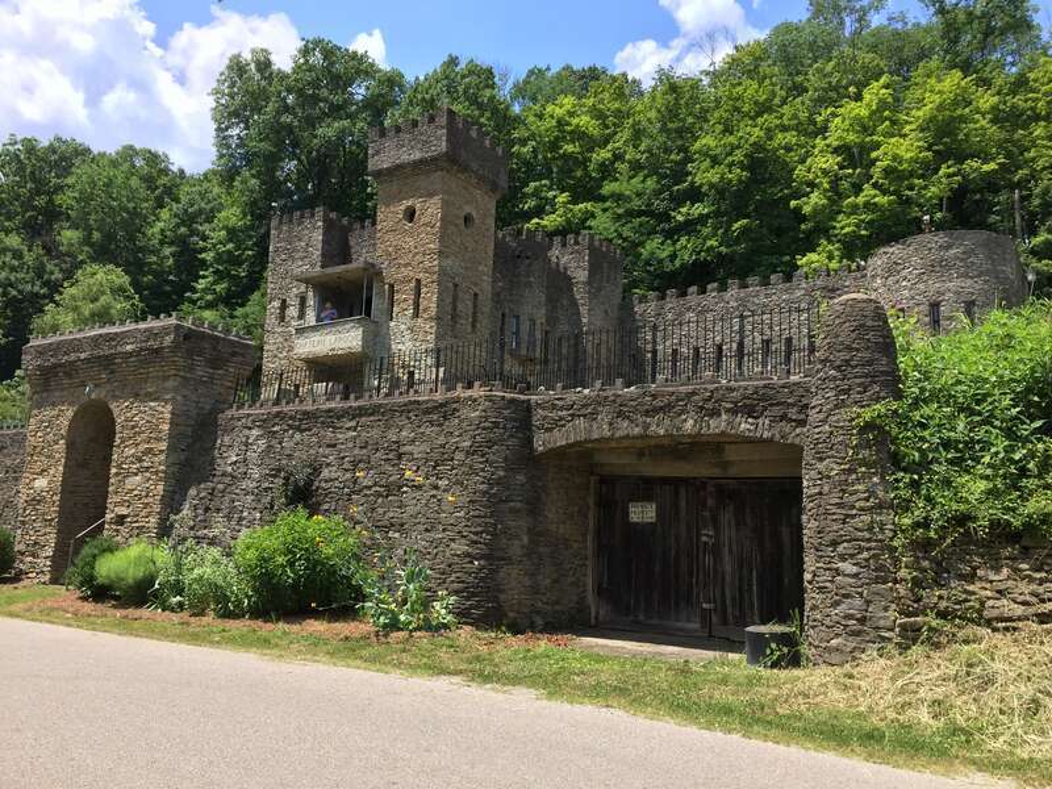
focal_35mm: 29
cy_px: 394
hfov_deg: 61.7
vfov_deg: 48.2
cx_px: 526
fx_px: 881
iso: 32
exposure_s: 1/1276
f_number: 2.2
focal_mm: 4.15
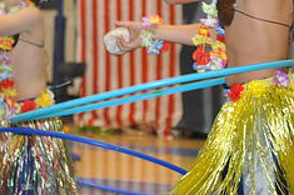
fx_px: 2391
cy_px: -12
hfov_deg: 7.0
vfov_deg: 4.7
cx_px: 134
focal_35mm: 293
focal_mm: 85
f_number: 4.2
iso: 800
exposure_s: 1/60
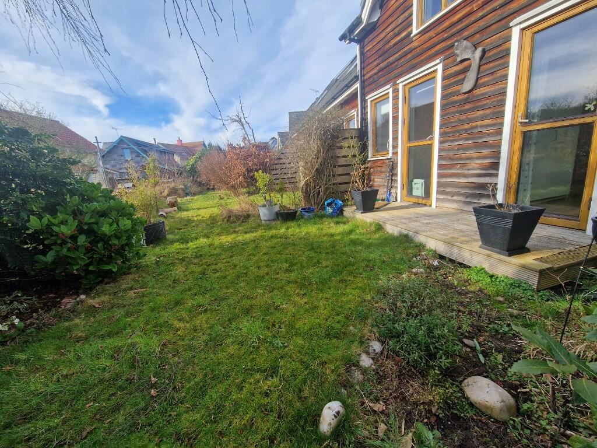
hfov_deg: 106.2
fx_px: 224
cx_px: 298
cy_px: 224
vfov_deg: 89.9
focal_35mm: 13
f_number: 2.2
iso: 50
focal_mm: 2.2
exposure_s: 1/1092
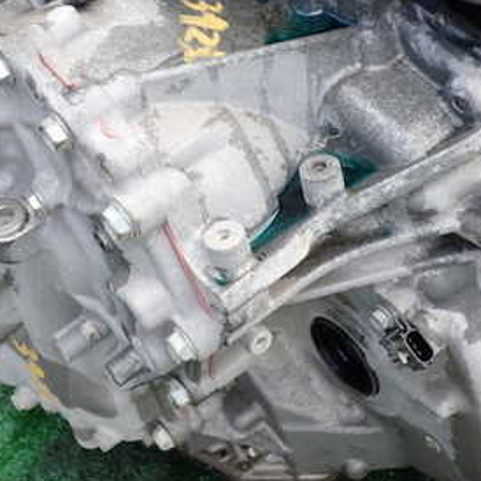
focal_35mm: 58
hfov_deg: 29.4
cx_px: 163
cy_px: 154
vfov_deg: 29.3
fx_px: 912
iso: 100
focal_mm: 5.4
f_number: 2.3
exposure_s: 1/100
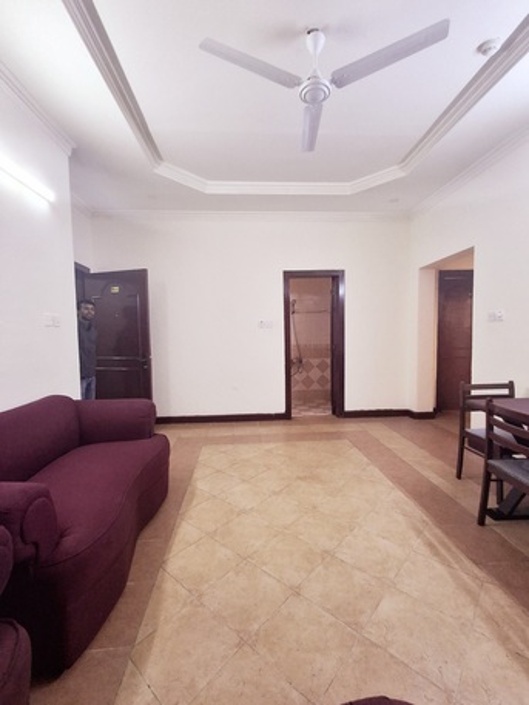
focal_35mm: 16
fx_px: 326
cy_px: 352
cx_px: 264
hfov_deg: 78.1
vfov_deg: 94.5
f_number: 2.2
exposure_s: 1/50
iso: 200
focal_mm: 1.64
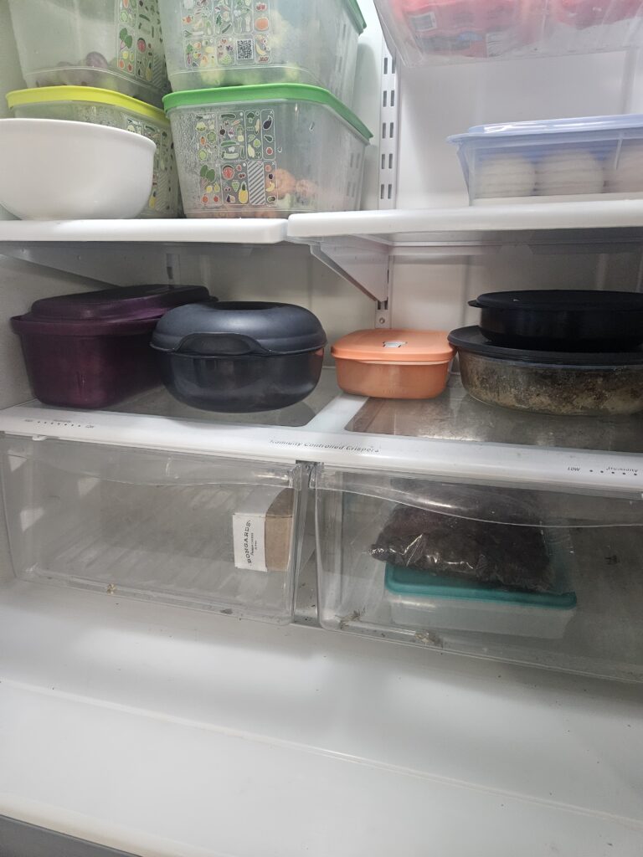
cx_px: 322
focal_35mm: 23
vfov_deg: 73.9
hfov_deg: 58.9
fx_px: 570
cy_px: 428
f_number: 1.8
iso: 1000
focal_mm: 5.4
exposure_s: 1/120
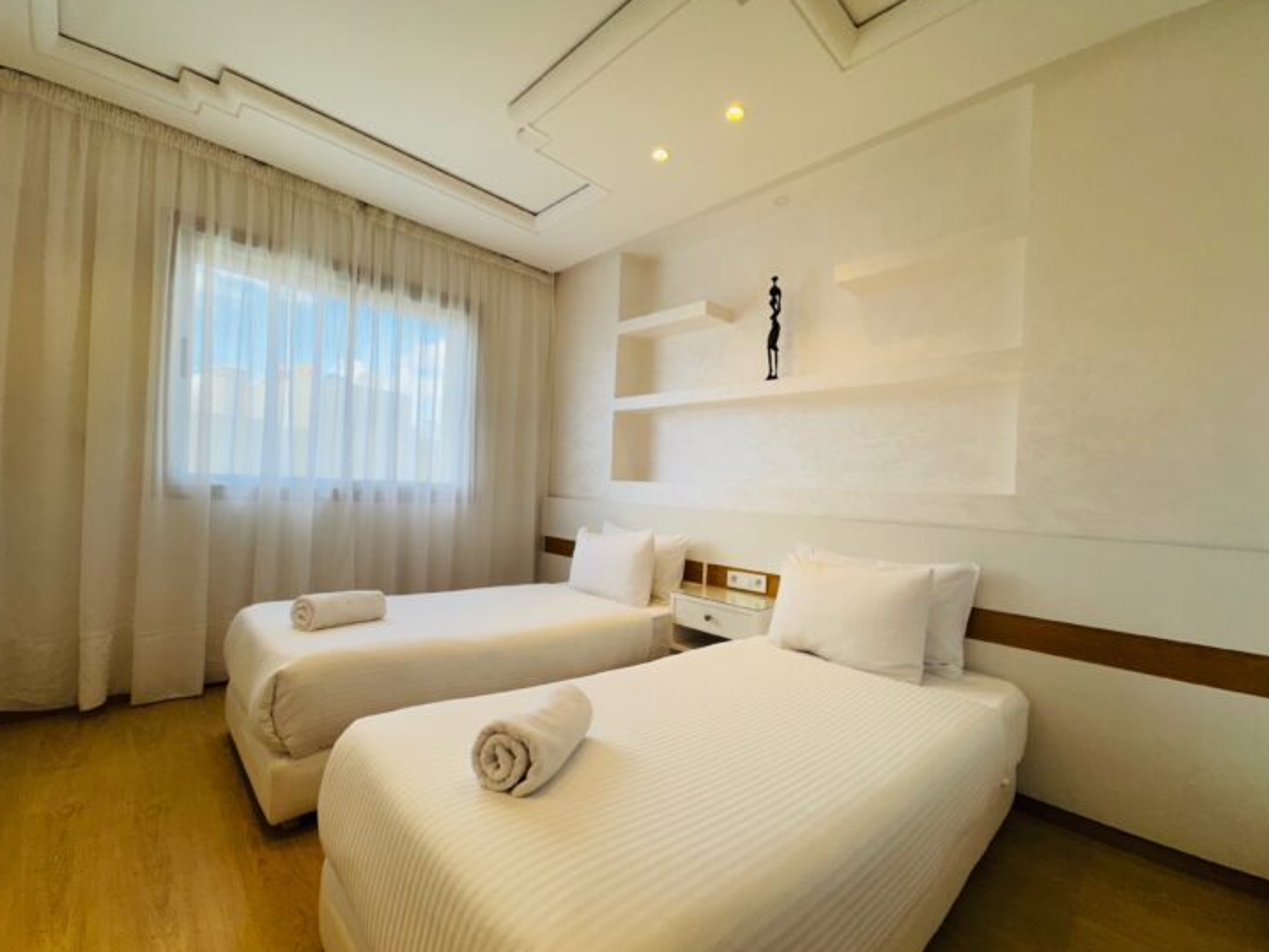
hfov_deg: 98.2
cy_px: 490
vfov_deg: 81.7
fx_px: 550
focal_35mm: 15
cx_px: 630
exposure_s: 1/126
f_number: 2.2
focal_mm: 2.22
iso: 40
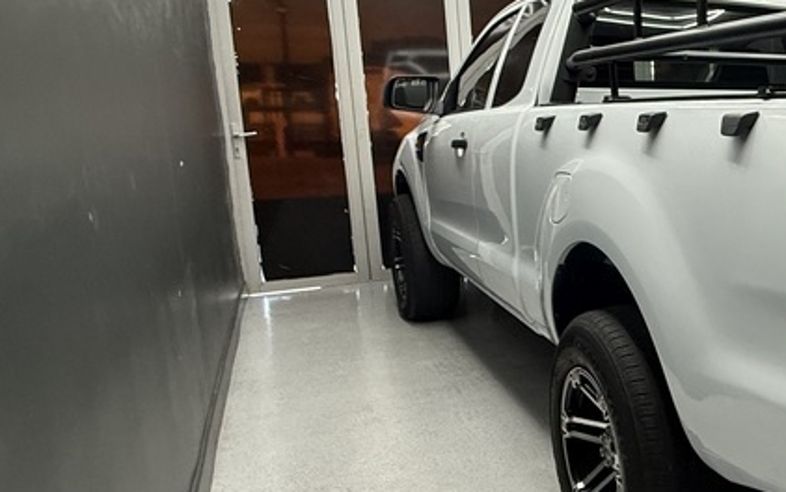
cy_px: 220
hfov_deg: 41.0
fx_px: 771
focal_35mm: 36
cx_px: 900
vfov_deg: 35.3
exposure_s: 1/100
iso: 250
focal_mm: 2.22
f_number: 2.2
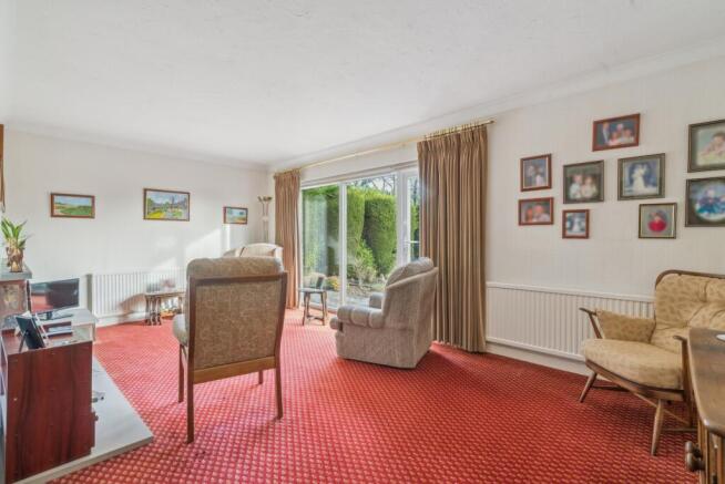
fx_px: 322
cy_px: 242
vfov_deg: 73.8
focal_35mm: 16
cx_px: 362
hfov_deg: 96.7
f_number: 10
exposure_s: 1/8
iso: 640
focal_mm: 16
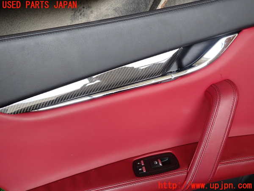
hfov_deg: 69.4
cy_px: 96
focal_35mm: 25
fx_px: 183
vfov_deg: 54.9
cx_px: 127
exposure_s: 1/60
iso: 125
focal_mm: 4.5
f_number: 2
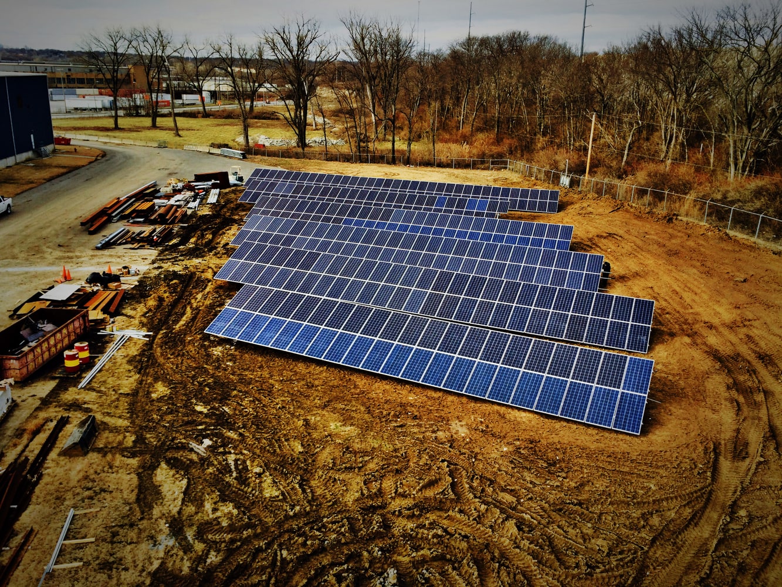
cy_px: 294
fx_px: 655
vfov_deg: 48.2
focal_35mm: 29
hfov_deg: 61.7
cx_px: 391
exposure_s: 1/500
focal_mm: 4.15
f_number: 2.2
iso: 32
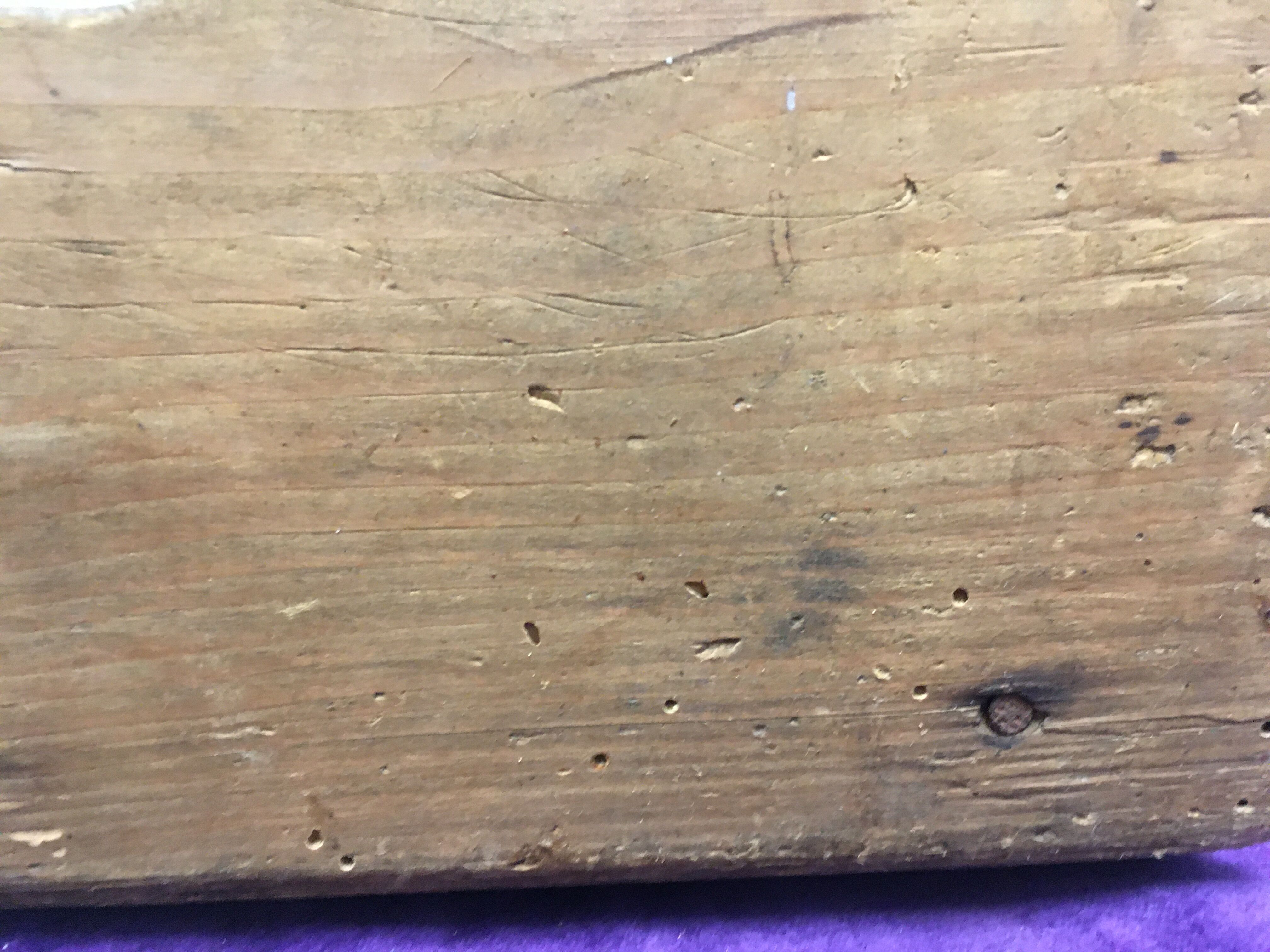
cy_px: 476
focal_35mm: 29
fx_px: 1064
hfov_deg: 61.7
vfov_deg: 48.2
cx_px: 635
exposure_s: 1/17
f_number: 2.2
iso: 200
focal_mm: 4.15
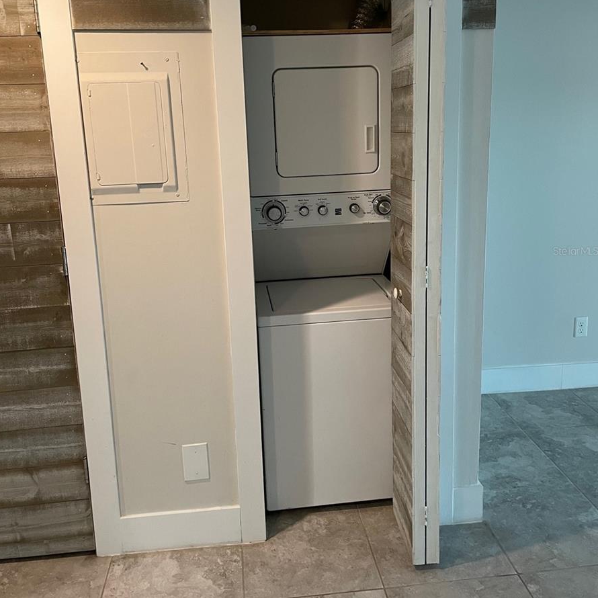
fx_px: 606
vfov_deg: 52.3
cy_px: 251
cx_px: 298
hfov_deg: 52.5
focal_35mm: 31
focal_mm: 4.2
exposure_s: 1/60
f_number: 1.6
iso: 320
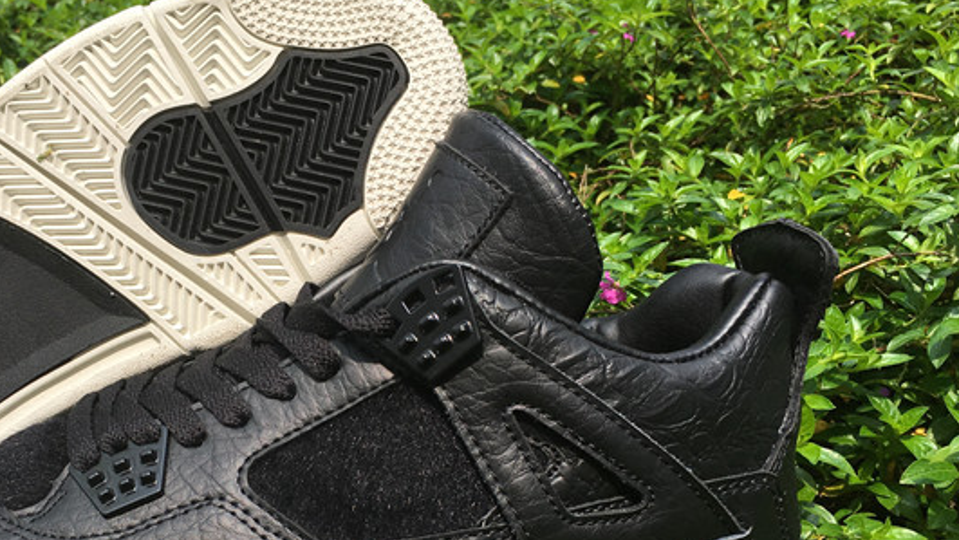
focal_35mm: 44
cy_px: 418
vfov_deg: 26.7
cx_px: 312
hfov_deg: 45.6
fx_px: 1119
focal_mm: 4.15
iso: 25
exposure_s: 1/1115
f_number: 2.2
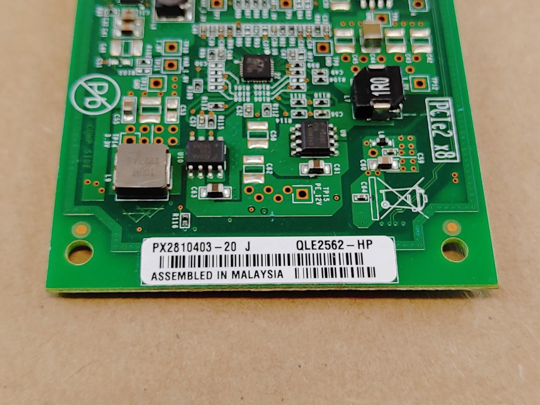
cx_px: 270
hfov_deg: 35.5
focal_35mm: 54
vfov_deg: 27.0
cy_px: 202
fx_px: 842
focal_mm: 4.36
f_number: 1.8
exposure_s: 1/60
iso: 50
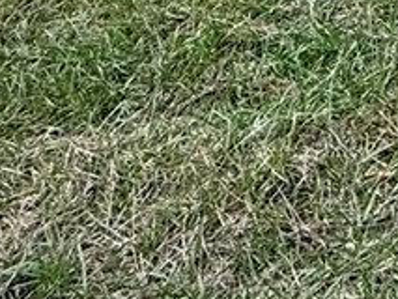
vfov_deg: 12.0
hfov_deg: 14.2
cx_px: 889
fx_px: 1208
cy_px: -363
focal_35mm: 105
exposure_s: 1/228
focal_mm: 2.22
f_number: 2.2
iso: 50
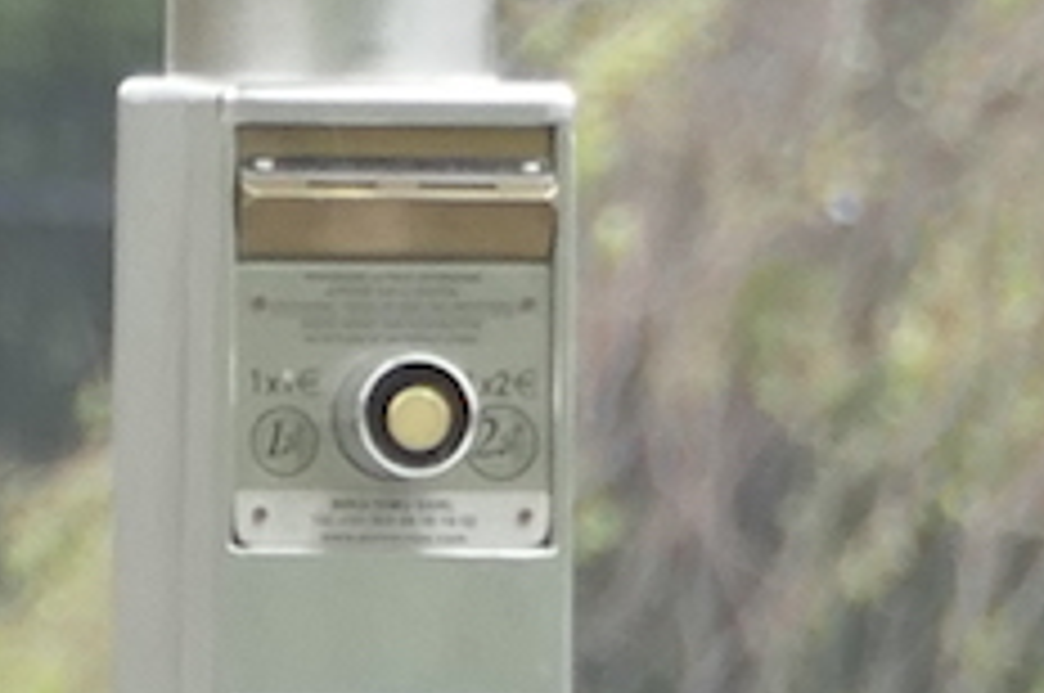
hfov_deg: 0.6
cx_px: 310
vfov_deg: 0.4
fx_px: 101271
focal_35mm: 3497
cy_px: -1303
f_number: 6.4
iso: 400
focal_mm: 132
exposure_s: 1/125
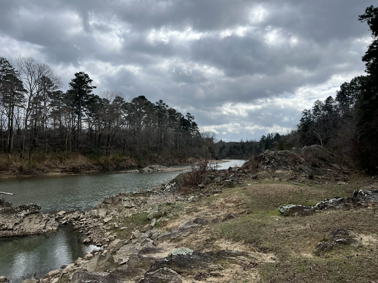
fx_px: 284
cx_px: 189
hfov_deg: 67.3
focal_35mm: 26
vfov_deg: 53.1
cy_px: 142
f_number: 1.5
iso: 50
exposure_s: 1/5882
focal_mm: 5.7
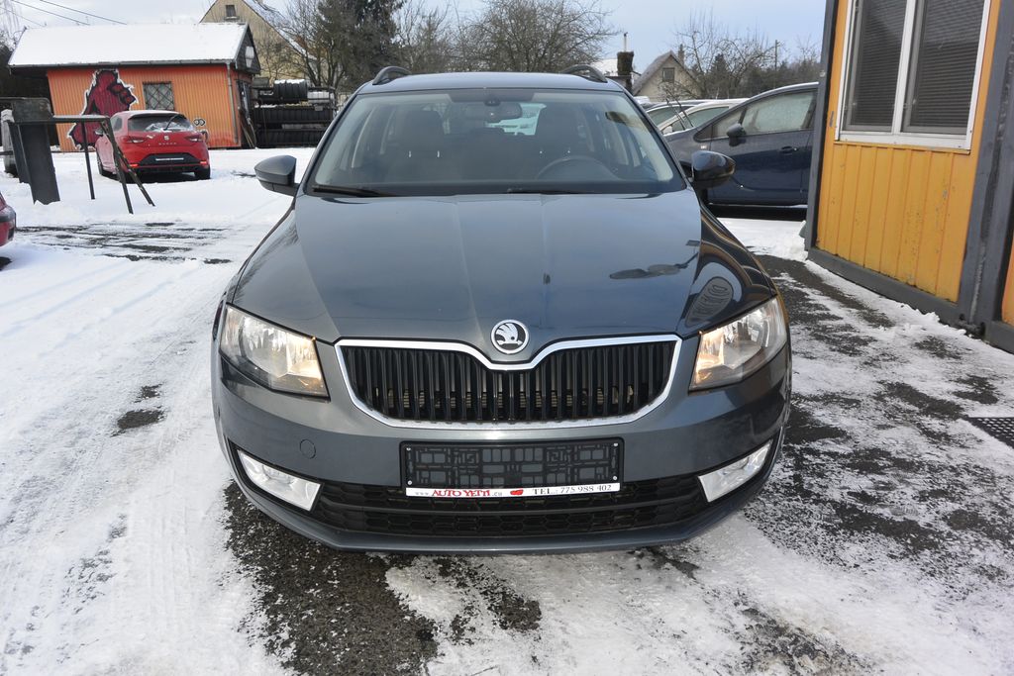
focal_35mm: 27
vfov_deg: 47.9
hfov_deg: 67.4
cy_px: 338
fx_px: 761
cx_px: 507
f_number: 4
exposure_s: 1/200
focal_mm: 10
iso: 160
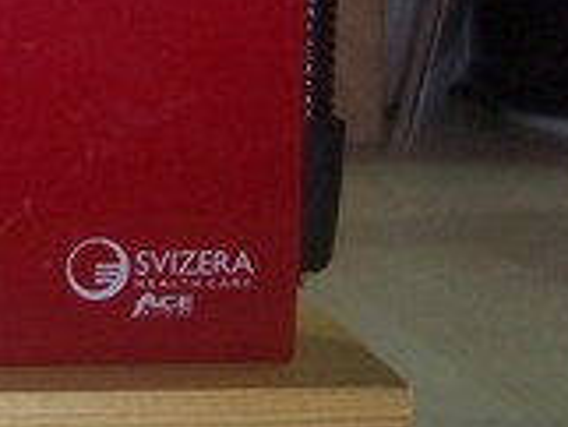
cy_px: -90
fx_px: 1888
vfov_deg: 12.6
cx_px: -254
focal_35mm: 115
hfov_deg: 15.9
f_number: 2.8
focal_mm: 5.6
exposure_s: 1/60
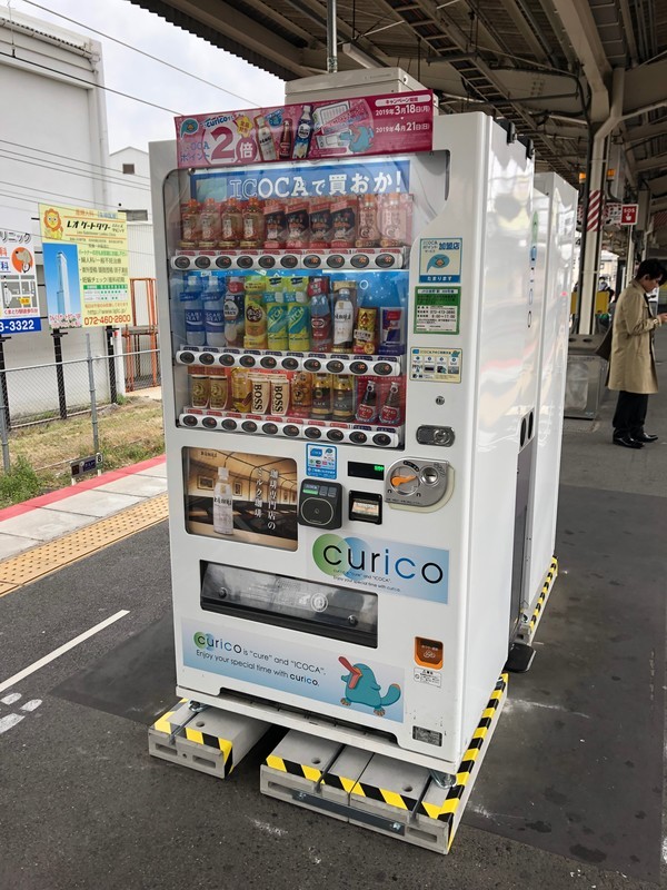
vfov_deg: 63.4
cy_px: 445
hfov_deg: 49.7
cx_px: 334
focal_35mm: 28
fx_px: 719
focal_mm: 3.99
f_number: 1.8
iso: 20
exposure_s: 1/179
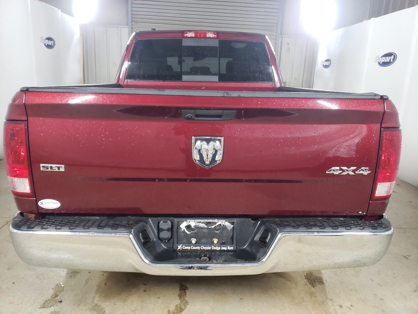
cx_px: 209
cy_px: 157
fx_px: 314
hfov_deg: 67.3
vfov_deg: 53.1
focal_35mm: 26
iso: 328
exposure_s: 1/60.2
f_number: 1.5
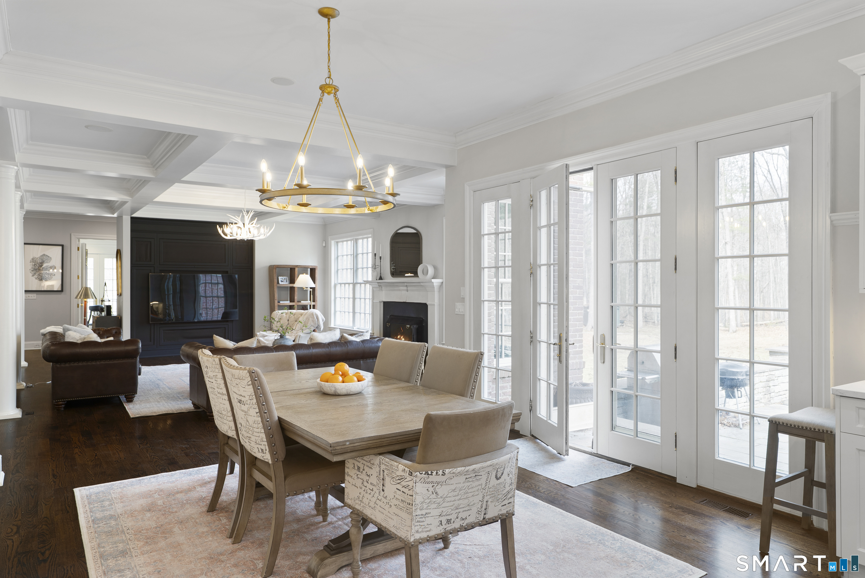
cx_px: 432
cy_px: 289
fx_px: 481
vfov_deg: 62.0
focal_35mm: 20
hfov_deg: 83.9
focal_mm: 20
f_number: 7.1
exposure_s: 2
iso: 80
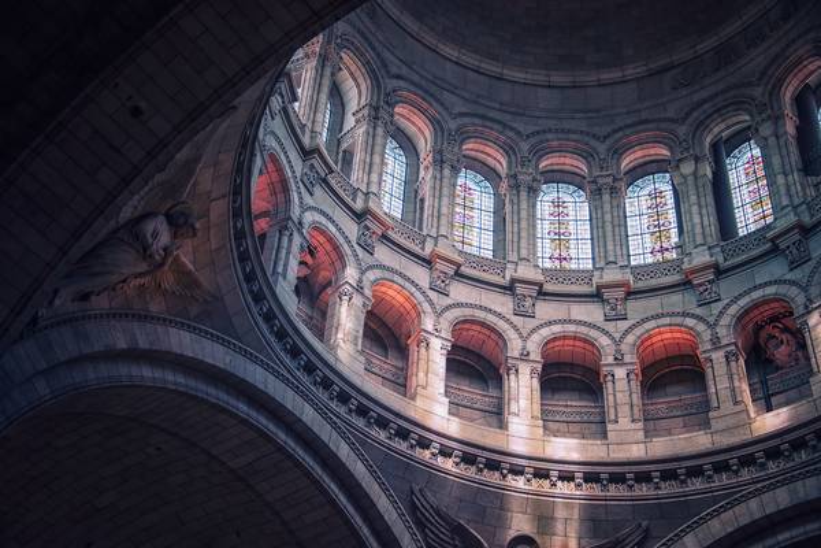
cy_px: 274
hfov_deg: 32.4
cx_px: 410
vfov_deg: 21.9
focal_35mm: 62
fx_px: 1414
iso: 400
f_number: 4.8
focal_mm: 62
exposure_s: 1/30
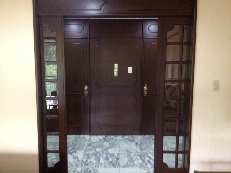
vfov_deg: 40.7
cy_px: 86
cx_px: 116
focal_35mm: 35
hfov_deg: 52.6
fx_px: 234
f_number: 2.4
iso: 250
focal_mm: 4.28
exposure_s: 1/20
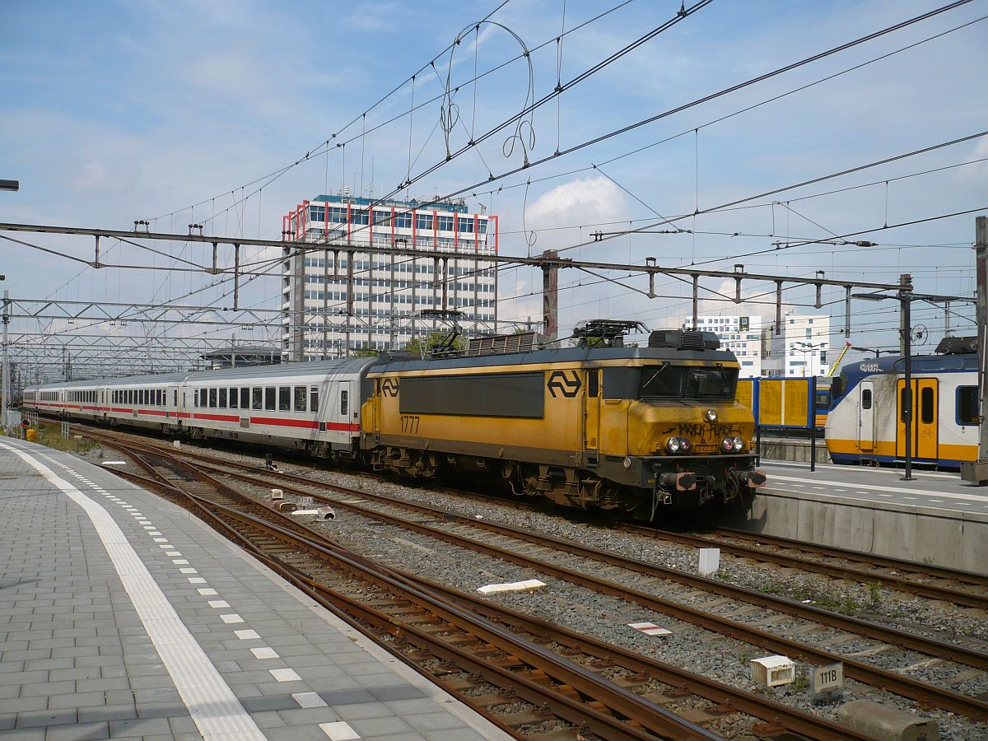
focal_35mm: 36
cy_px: 370
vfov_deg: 39.7
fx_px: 1028
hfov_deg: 51.4
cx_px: 494
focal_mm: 6
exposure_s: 1/320
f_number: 8
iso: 100
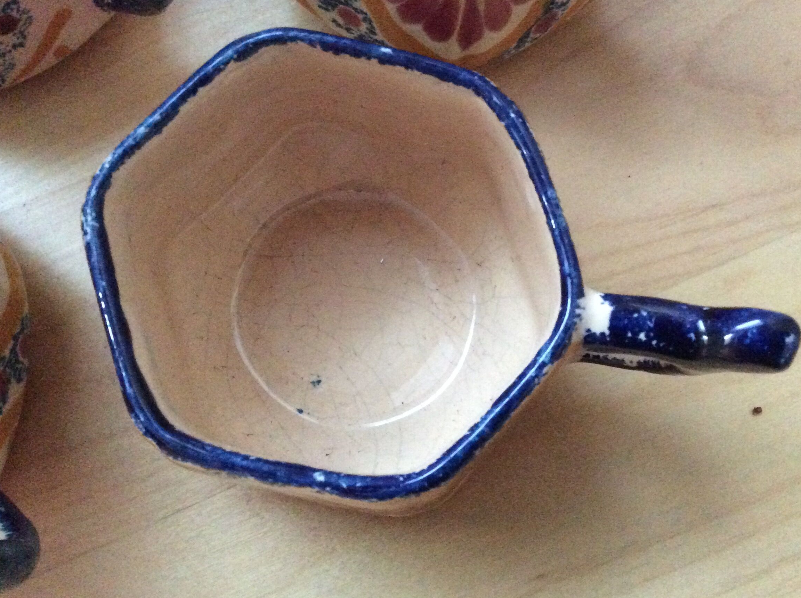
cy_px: 280
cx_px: 436
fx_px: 832
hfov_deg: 51.4
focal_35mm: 36
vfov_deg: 39.5
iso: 640
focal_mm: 3.3
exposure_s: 1/15
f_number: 2.4
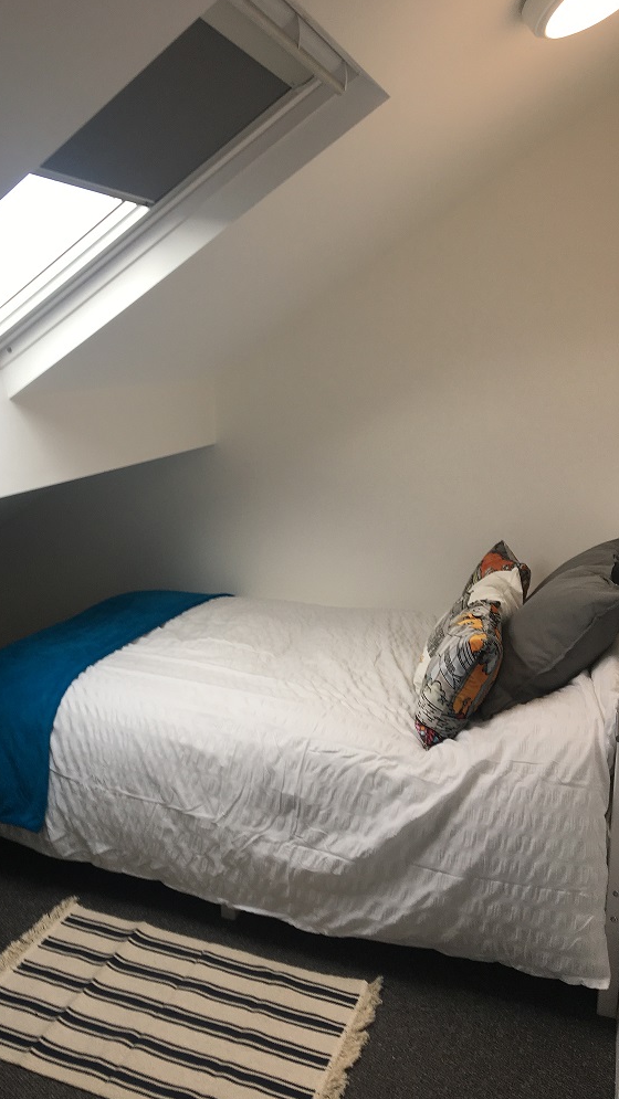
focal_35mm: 32
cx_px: 208
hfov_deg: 36.3
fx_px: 933
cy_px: 547
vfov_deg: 61.0
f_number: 2.2
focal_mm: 4.15
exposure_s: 1/50
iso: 25
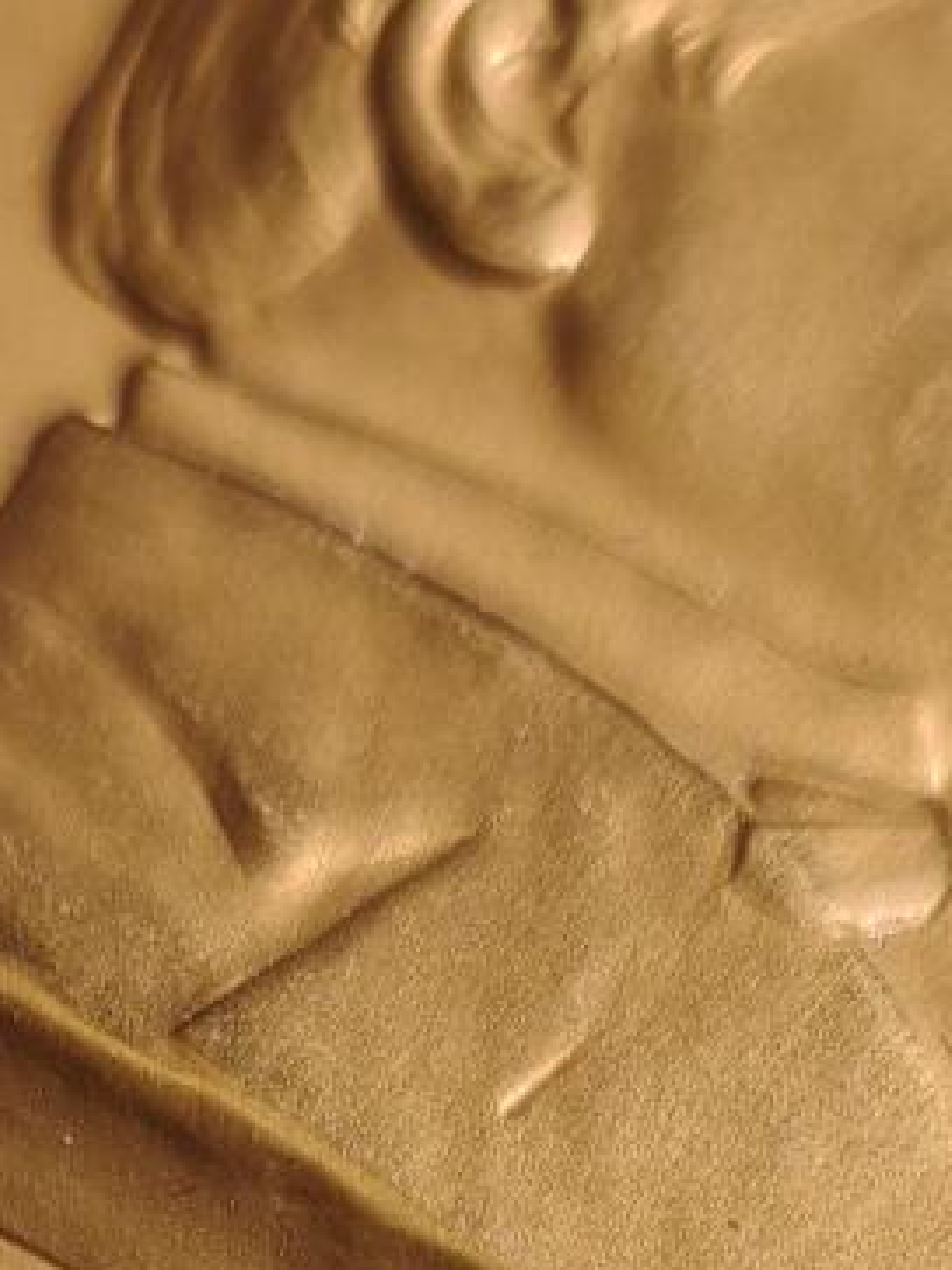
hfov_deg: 13.0
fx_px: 4183
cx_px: 486
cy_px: 2194
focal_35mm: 114
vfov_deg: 15.2
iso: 250
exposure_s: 1/200
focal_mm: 6.06
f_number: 1.6
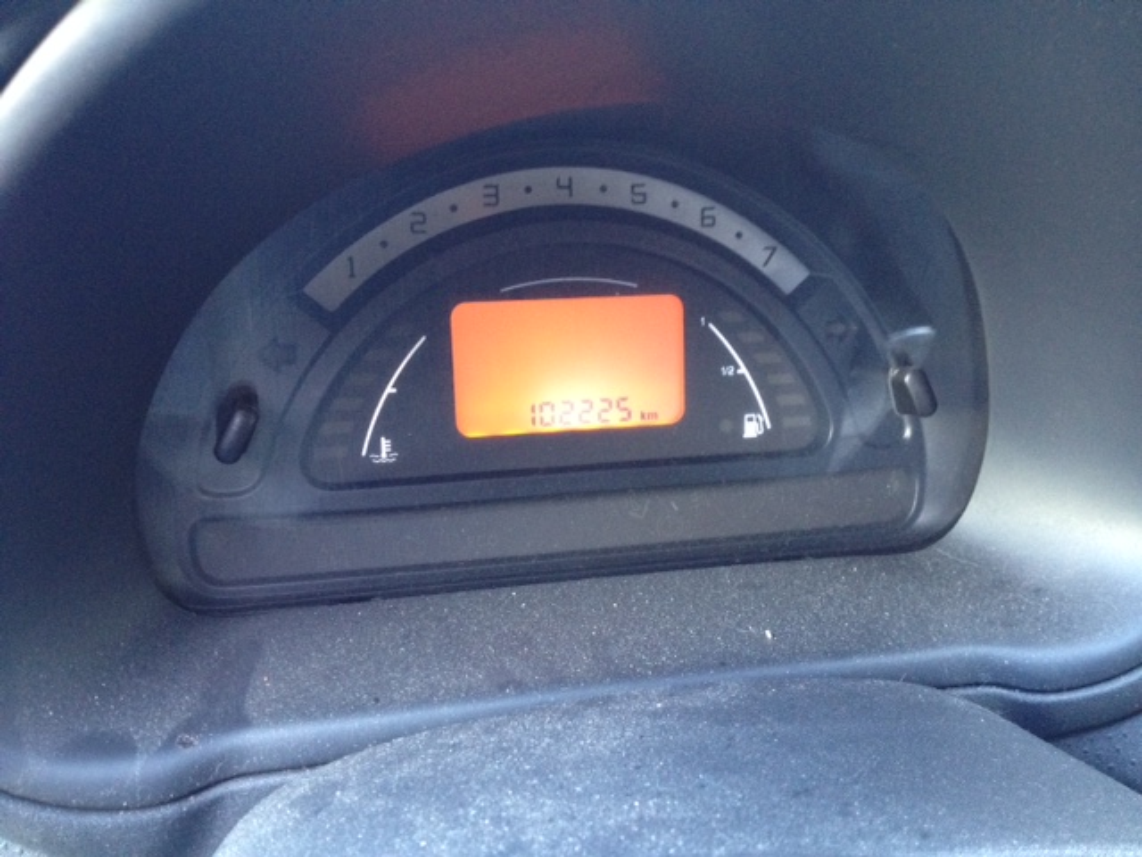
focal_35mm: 35
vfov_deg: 40.7
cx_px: 571
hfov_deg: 52.6
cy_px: 428
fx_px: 1155
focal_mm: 4.28
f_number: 2.4
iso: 250
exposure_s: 1/20
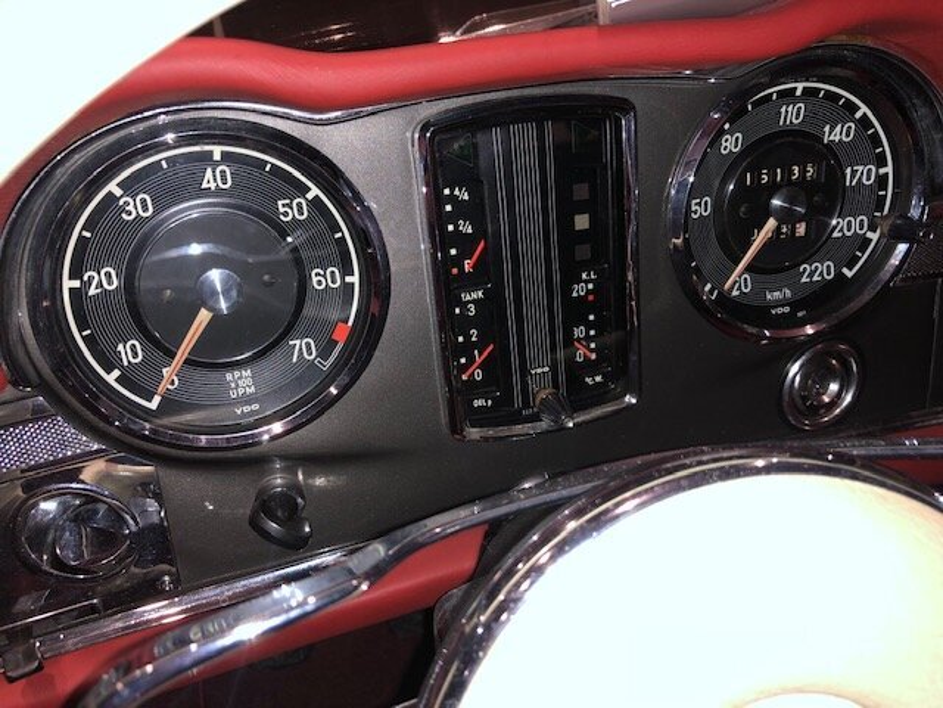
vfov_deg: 49.7
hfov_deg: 63.4
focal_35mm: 28
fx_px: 763
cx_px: 472
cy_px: 354
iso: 32
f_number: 1.8
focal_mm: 4
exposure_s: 1/23
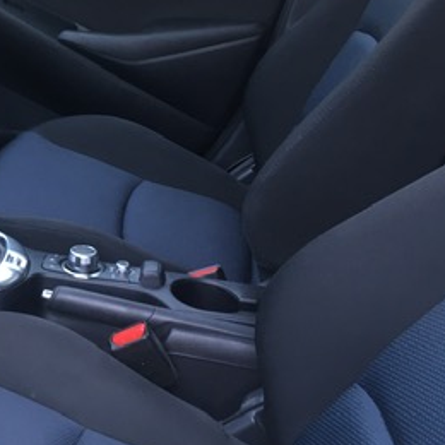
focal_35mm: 63
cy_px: 137
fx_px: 916
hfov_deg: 25.6
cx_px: -22
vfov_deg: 27.1
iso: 25
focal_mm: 4.15
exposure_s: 1/40
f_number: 2.2
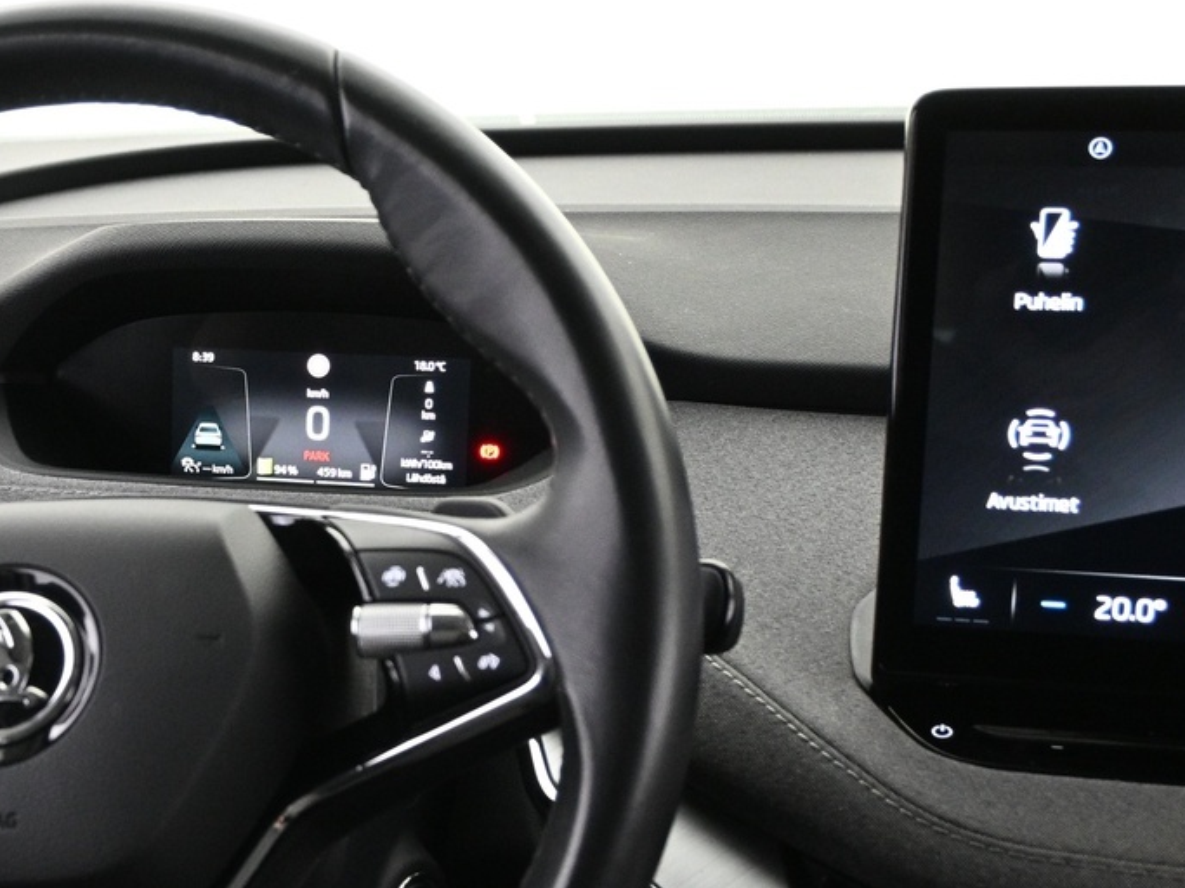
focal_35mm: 74
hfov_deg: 25.6
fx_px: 2518
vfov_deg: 19.9
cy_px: 663
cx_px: 113
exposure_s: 1/20
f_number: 4
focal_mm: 21.5
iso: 1600
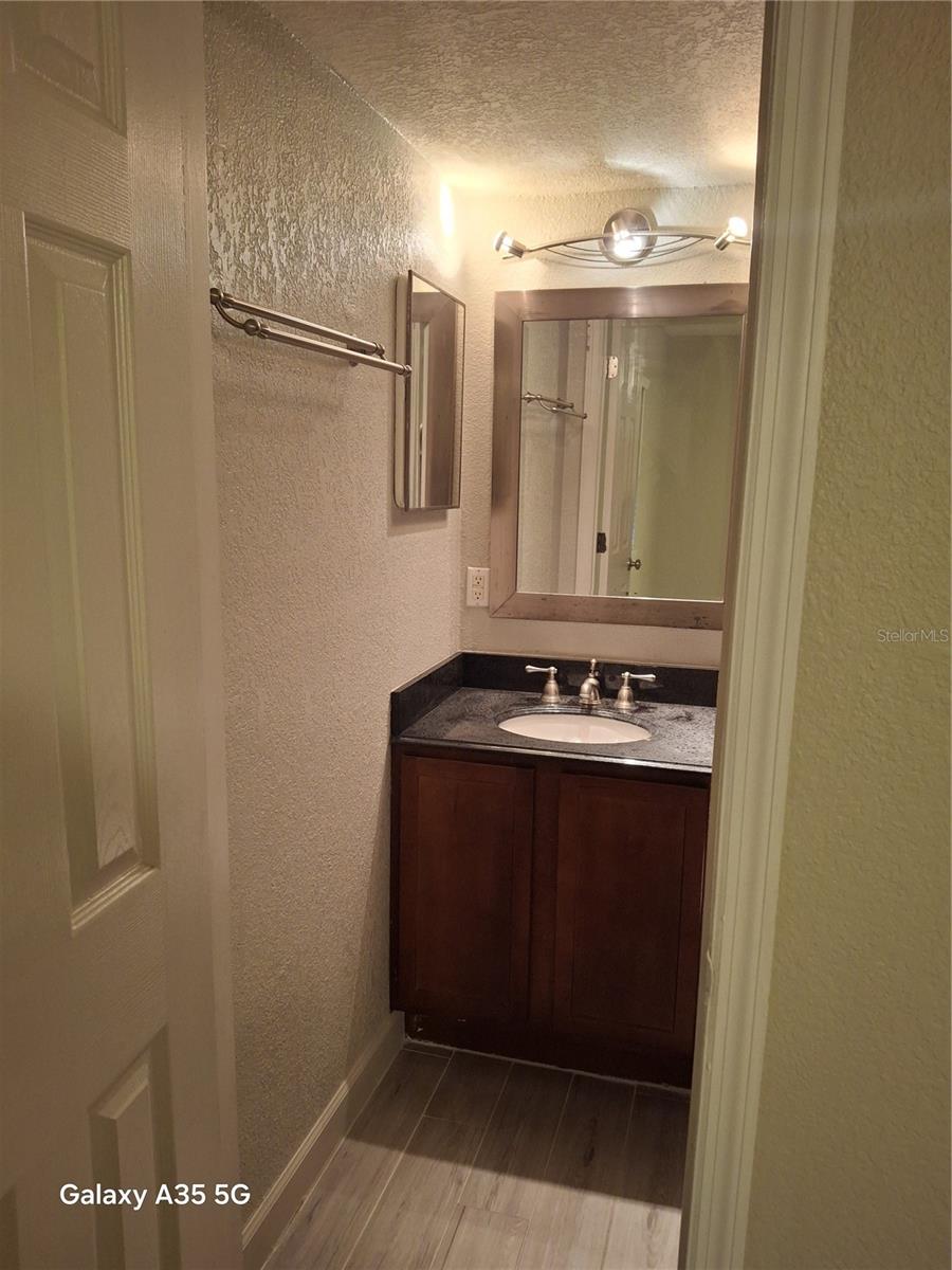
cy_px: 635
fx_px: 917
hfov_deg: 54.9
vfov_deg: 69.4
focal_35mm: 25
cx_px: 476
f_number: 1.8
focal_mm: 4.69
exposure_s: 1/60
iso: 320
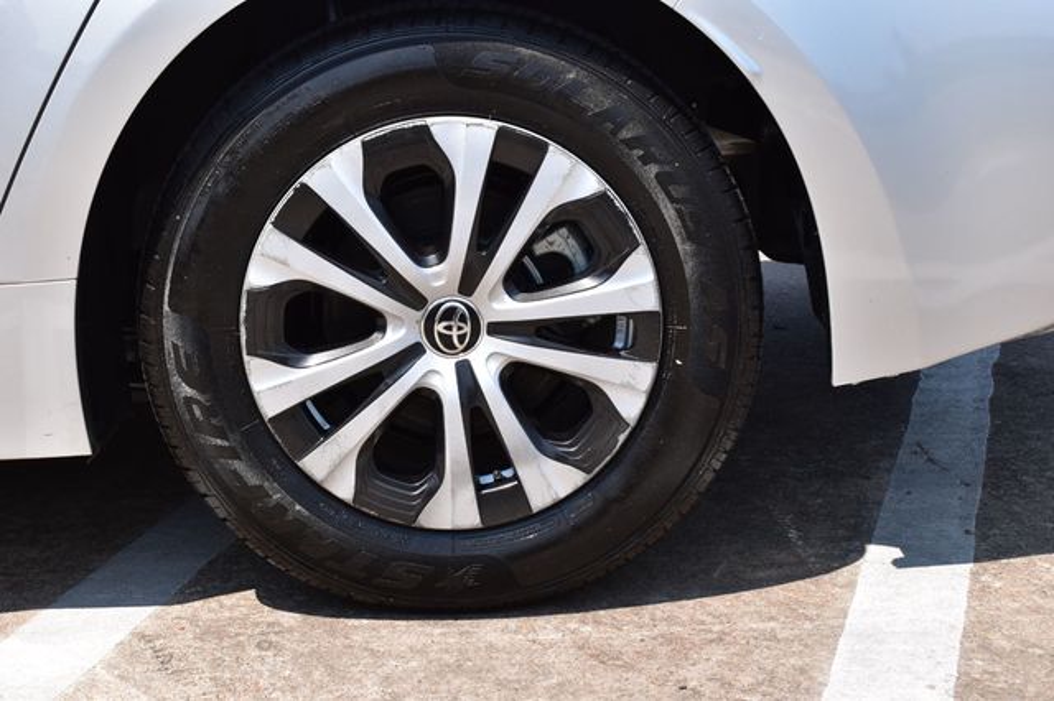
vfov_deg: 21.5
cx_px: 527
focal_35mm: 63
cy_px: 350
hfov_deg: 31.9
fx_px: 1843
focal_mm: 42
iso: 400
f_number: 11
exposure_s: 1/400
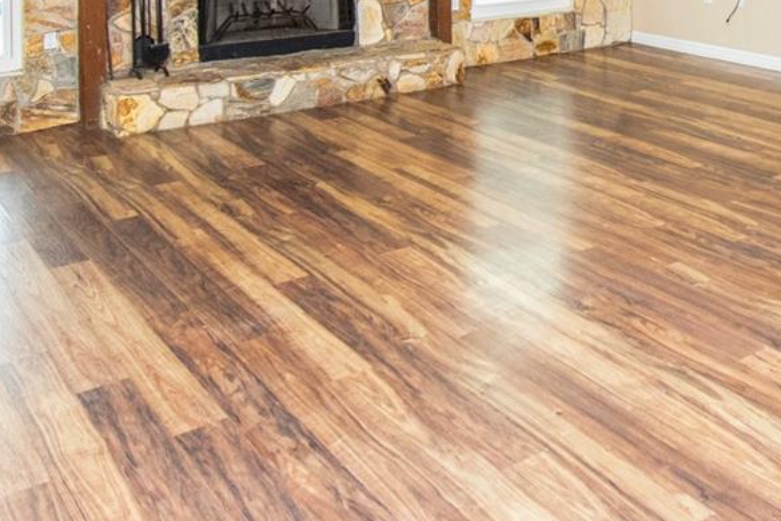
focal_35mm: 41
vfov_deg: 31.1
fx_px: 889
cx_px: 603
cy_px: 47
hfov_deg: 45.4
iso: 800
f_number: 5.6
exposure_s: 1/125
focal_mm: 10
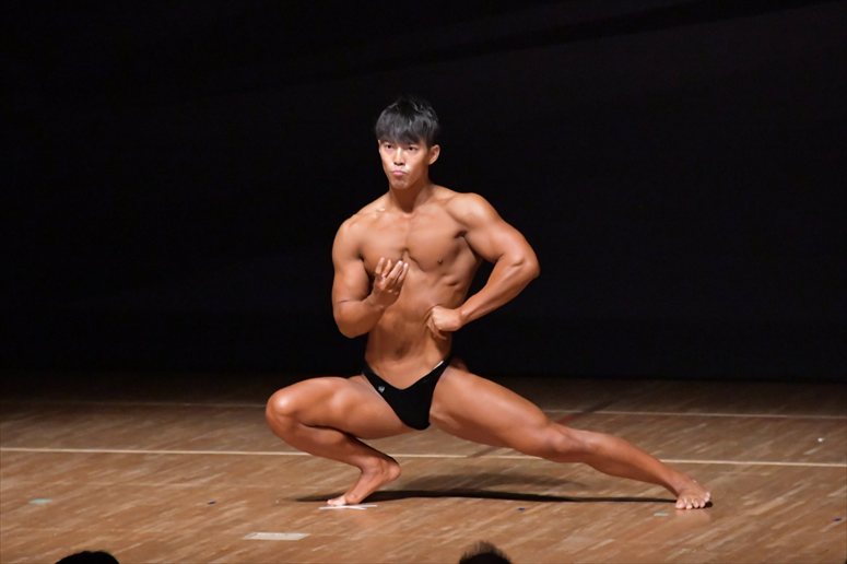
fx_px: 7408
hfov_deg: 6.5
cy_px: 282
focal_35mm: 315
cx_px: 424
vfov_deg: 4.4
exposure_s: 1/400
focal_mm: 210
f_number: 5.6
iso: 12800
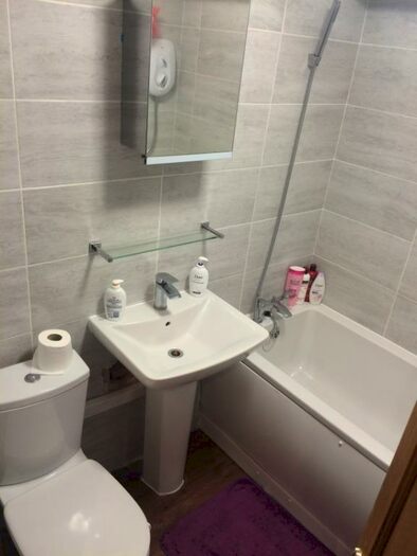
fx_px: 466
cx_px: 208
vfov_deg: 61.6
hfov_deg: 48.2
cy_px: 278
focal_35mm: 29
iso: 100
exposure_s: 1/33
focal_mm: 4.15
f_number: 2.2
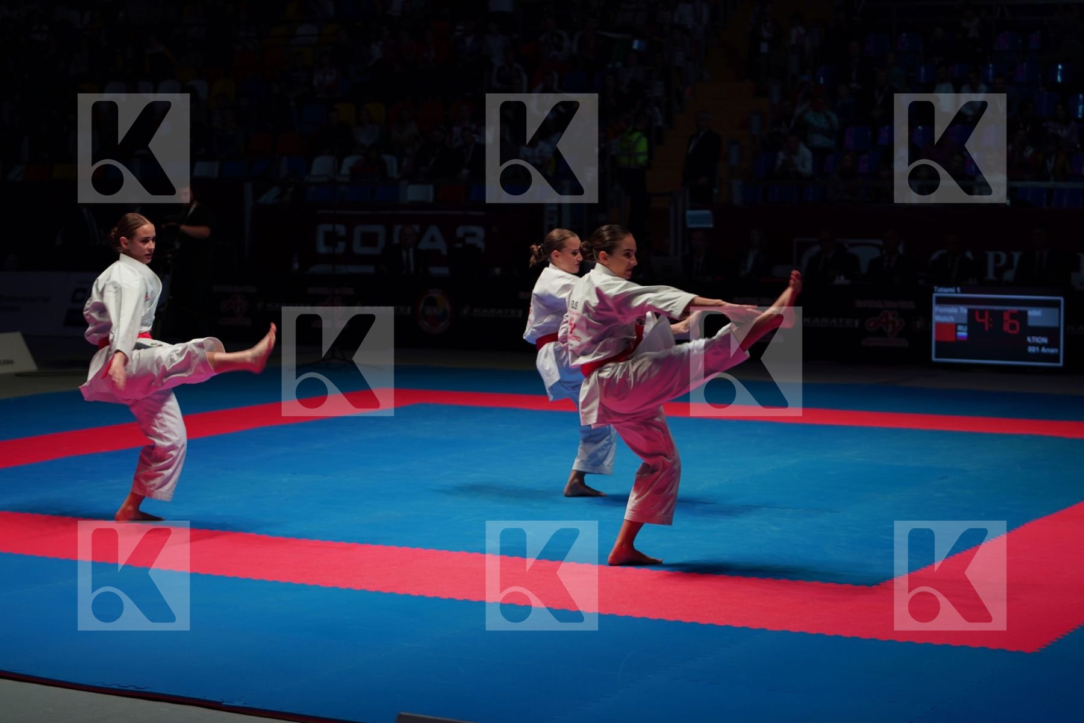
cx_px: 542
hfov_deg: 27.7
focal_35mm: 73
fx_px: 2198
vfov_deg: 18.7
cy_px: 362
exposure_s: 1/250
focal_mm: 73
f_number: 2.8
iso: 200
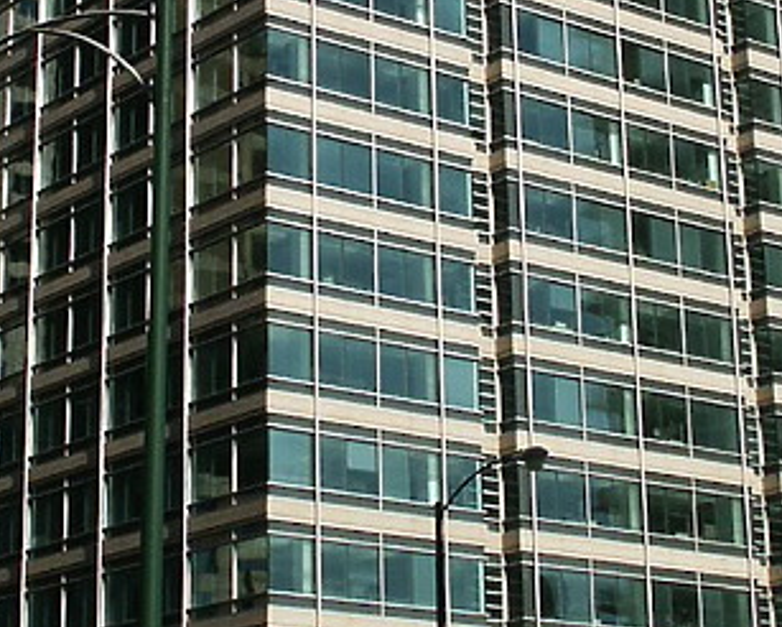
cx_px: 297
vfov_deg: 15.2
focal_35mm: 100
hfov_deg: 19.1
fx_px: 2316
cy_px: 33
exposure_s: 1/350
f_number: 6.7
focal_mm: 7.18
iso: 64
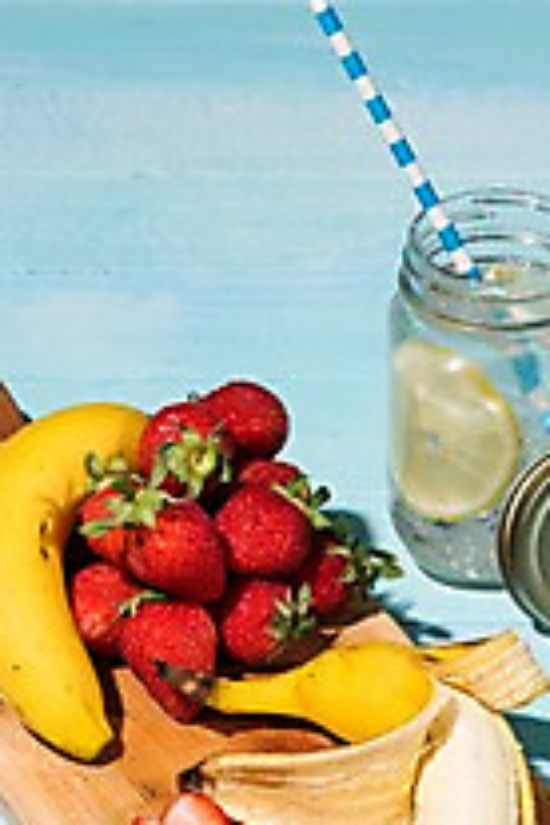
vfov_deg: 15.1
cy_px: 594
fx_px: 3094
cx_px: 285
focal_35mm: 135
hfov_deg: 10.2
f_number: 11
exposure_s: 1/125
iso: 64
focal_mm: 70
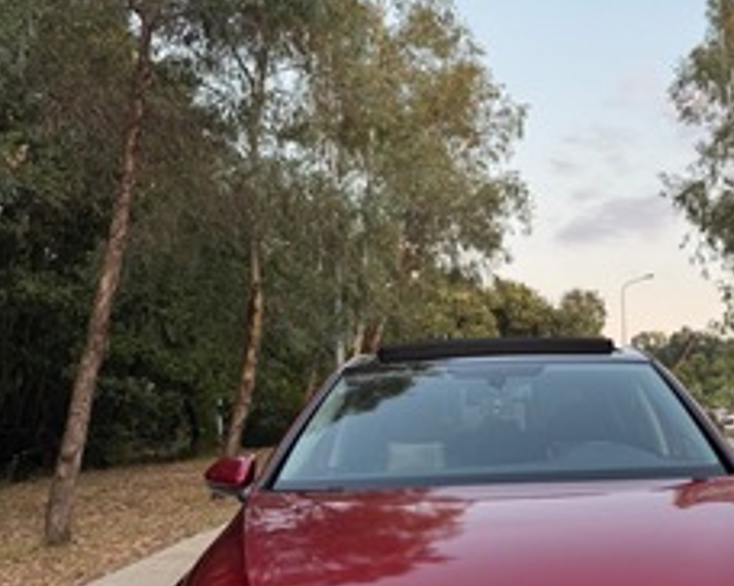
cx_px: 512
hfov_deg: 48.0
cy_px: 386
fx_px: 803
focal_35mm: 37
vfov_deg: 39.6
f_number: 1.78
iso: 100
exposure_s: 1/121
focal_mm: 6.76
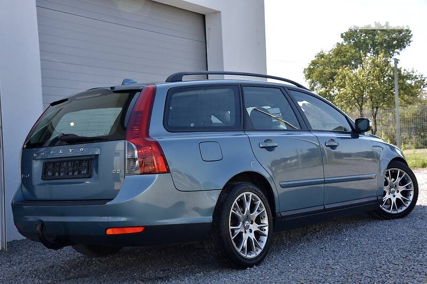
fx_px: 593
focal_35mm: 50
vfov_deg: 27.0
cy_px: 142
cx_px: 214
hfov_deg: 39.6
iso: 280
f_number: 8
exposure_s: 1/250
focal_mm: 50
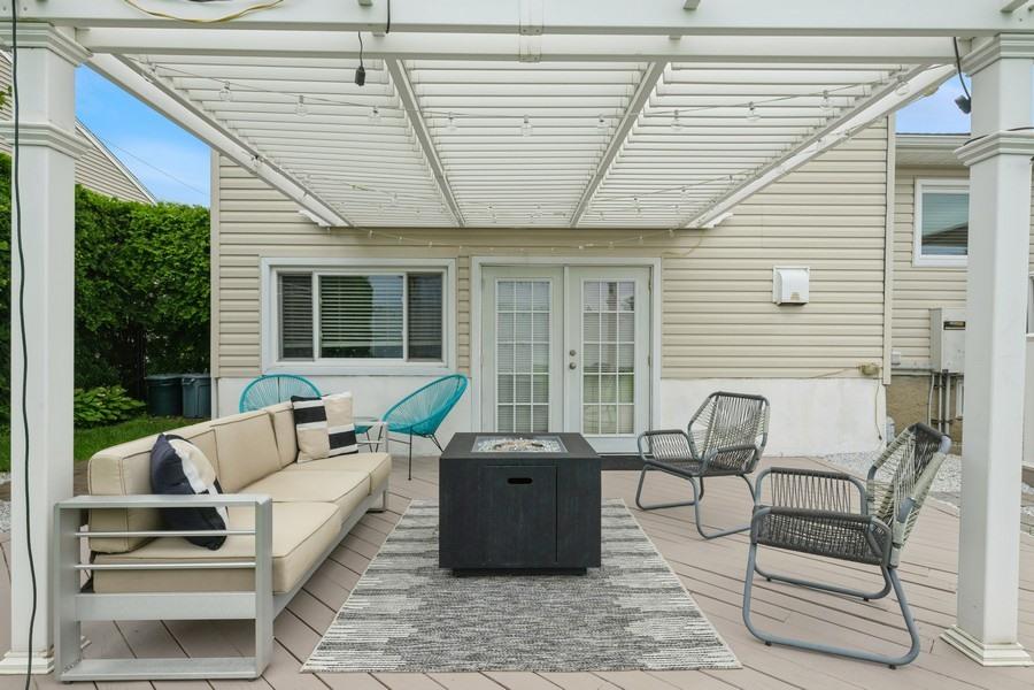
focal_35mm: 18
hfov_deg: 90.0
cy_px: 345
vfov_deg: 67.4
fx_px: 517
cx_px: 517
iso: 400
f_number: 11
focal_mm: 18
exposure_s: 1/500
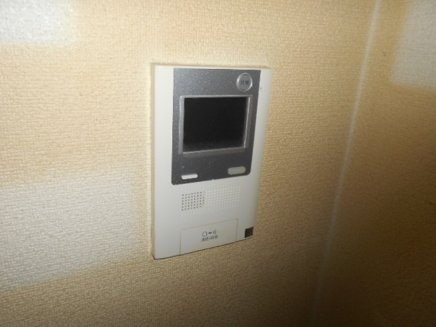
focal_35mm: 26
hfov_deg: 67.3
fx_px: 327
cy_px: 164
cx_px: 218
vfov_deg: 53.1
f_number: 3.2
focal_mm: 4.6
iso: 80
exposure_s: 1/25
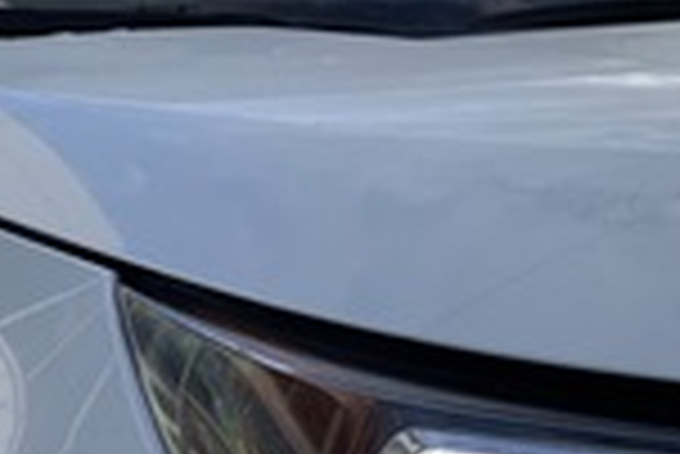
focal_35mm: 75
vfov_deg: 17.7
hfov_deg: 23.2
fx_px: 1418
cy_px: 470
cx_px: 937
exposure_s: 1/1344
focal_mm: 5.96
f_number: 1.6
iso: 50
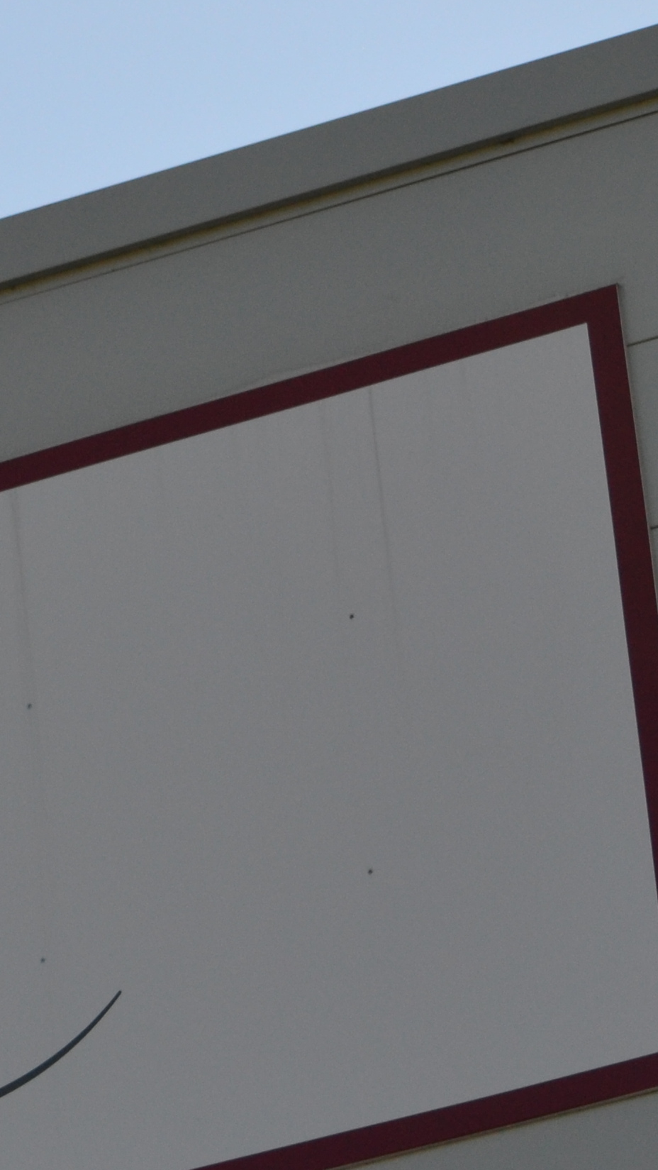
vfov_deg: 8.9
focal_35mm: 241
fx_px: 7487
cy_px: 1009
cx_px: -635
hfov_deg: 5.0
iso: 400
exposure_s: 1/1600
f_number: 5.6
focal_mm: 55
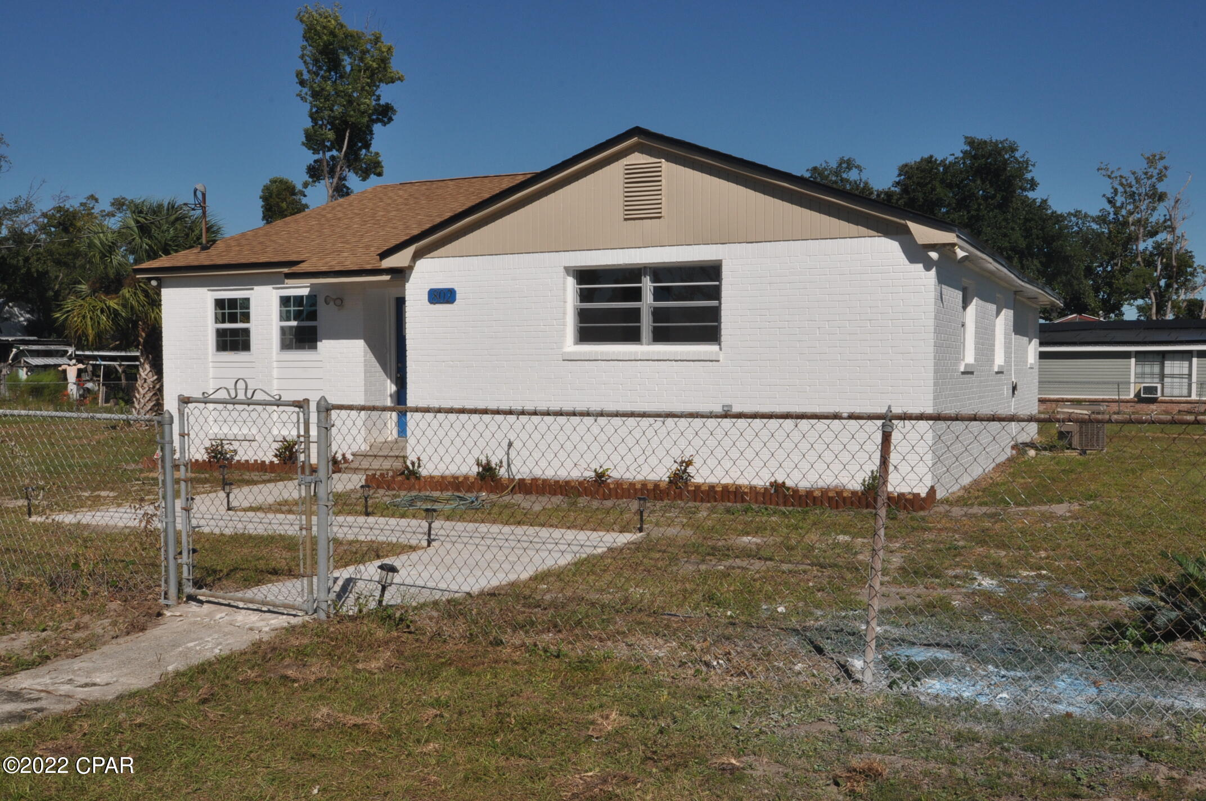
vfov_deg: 36.8
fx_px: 1205
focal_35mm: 36
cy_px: 400
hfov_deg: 53.2
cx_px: 603
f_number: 20
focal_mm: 24
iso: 250
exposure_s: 1/200
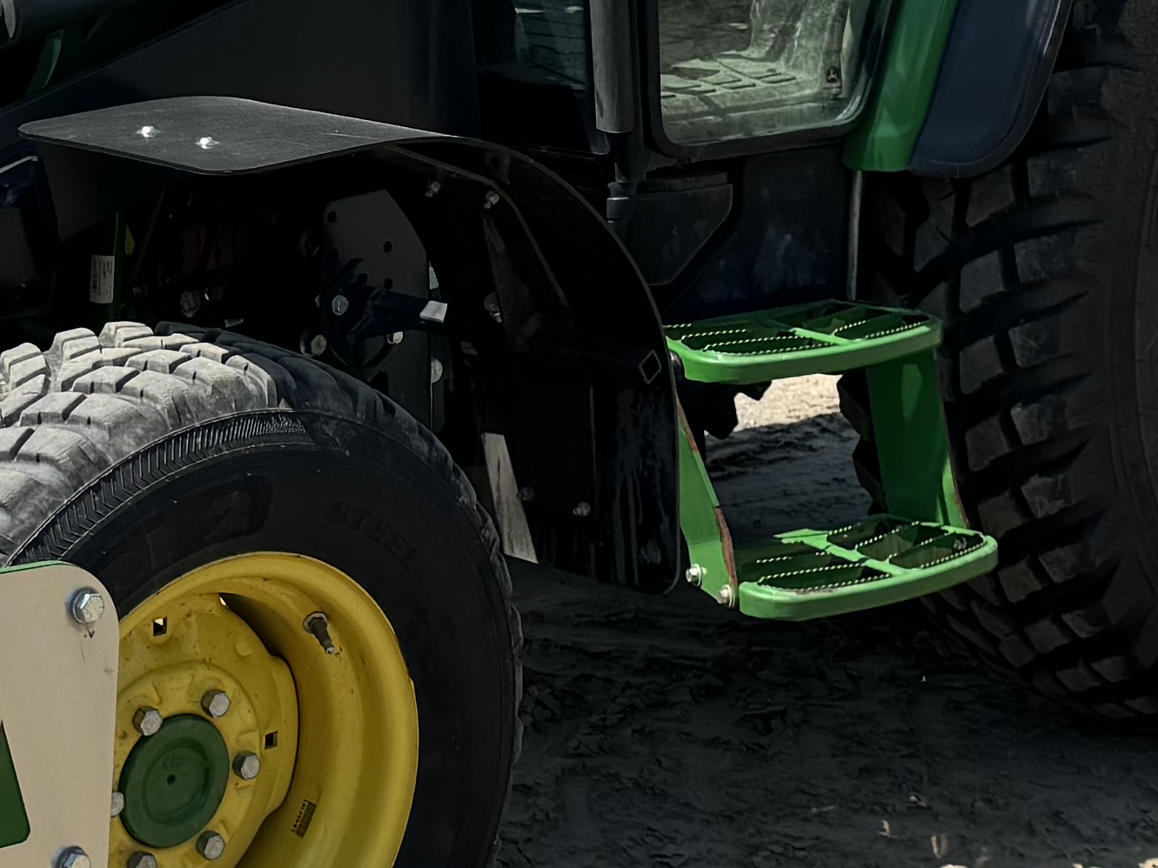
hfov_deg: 19.1
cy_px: 234
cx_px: 450
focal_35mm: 103
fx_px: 3445
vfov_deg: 14.3
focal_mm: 6.76
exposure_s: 1/3597
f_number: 1.78
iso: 80
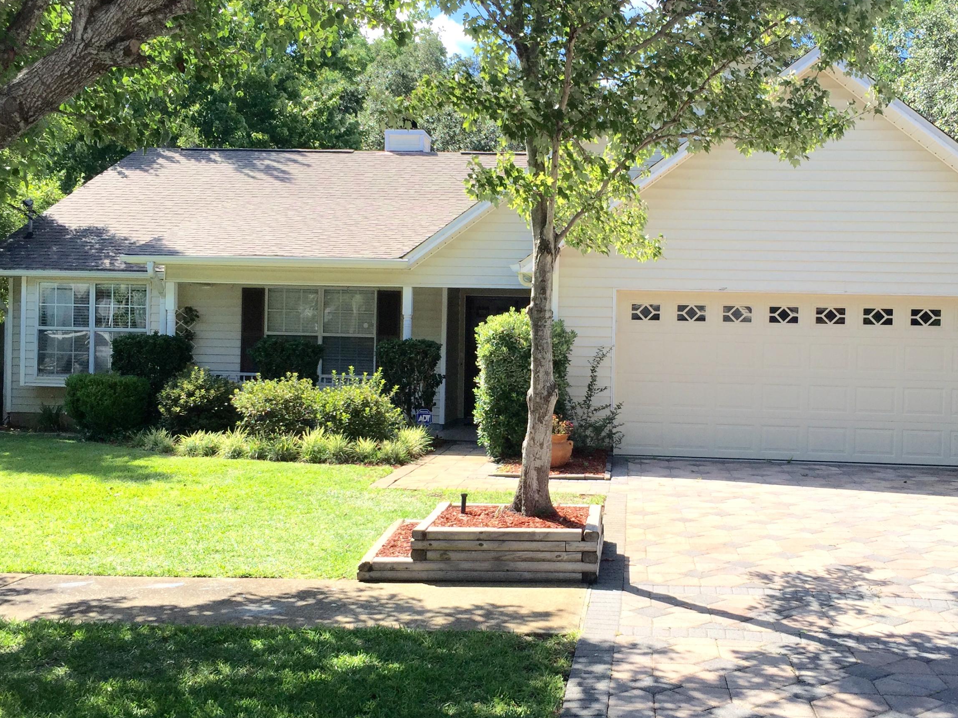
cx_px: 547
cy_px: 371
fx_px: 1052
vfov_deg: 37.7
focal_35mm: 38
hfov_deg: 48.8
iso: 32
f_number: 2.2
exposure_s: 1/1014
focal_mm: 4.15
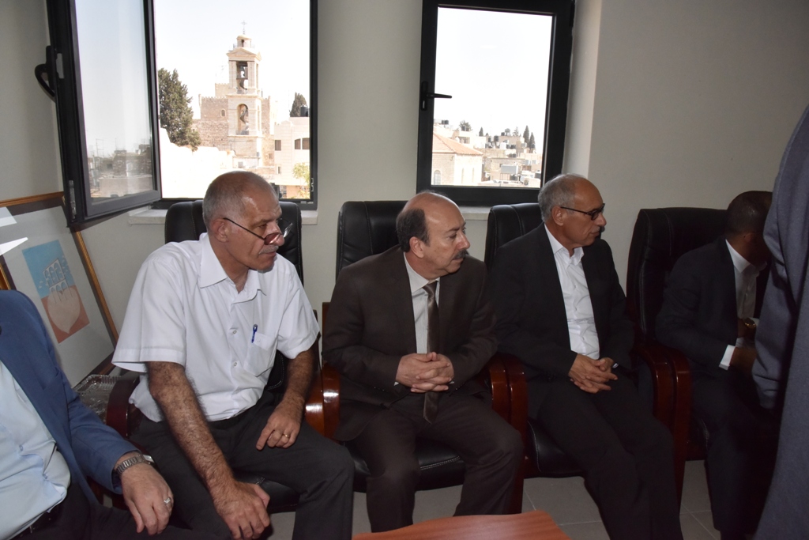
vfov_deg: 53.1
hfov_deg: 73.7
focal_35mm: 24
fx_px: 539
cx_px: 404
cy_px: 270
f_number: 22
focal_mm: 24
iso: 3200
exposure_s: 1/250
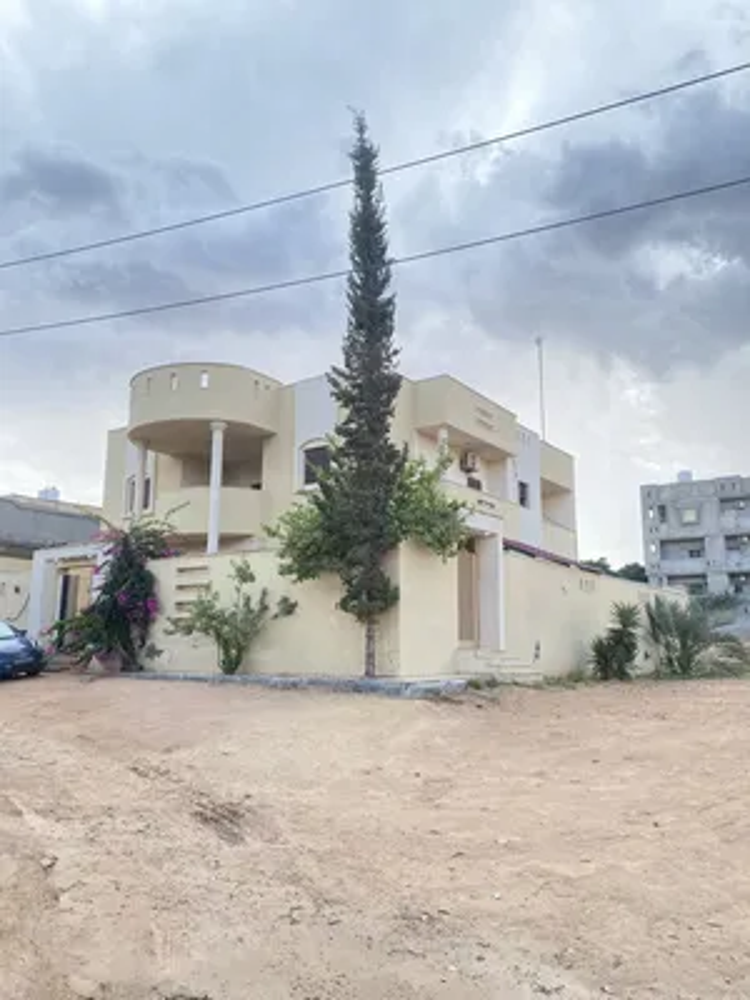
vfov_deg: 67.3
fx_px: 751
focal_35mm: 26
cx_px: 375
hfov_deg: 53.1
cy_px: 500
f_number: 1.8
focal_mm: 4.25
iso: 32
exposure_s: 1/1007
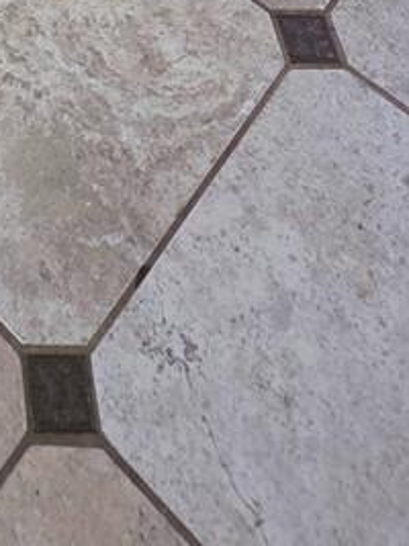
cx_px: -201
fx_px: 1151
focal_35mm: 73
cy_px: -816
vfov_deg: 14.5
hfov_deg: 18.0
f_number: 1.9
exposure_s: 1/120
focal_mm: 2.2
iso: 125
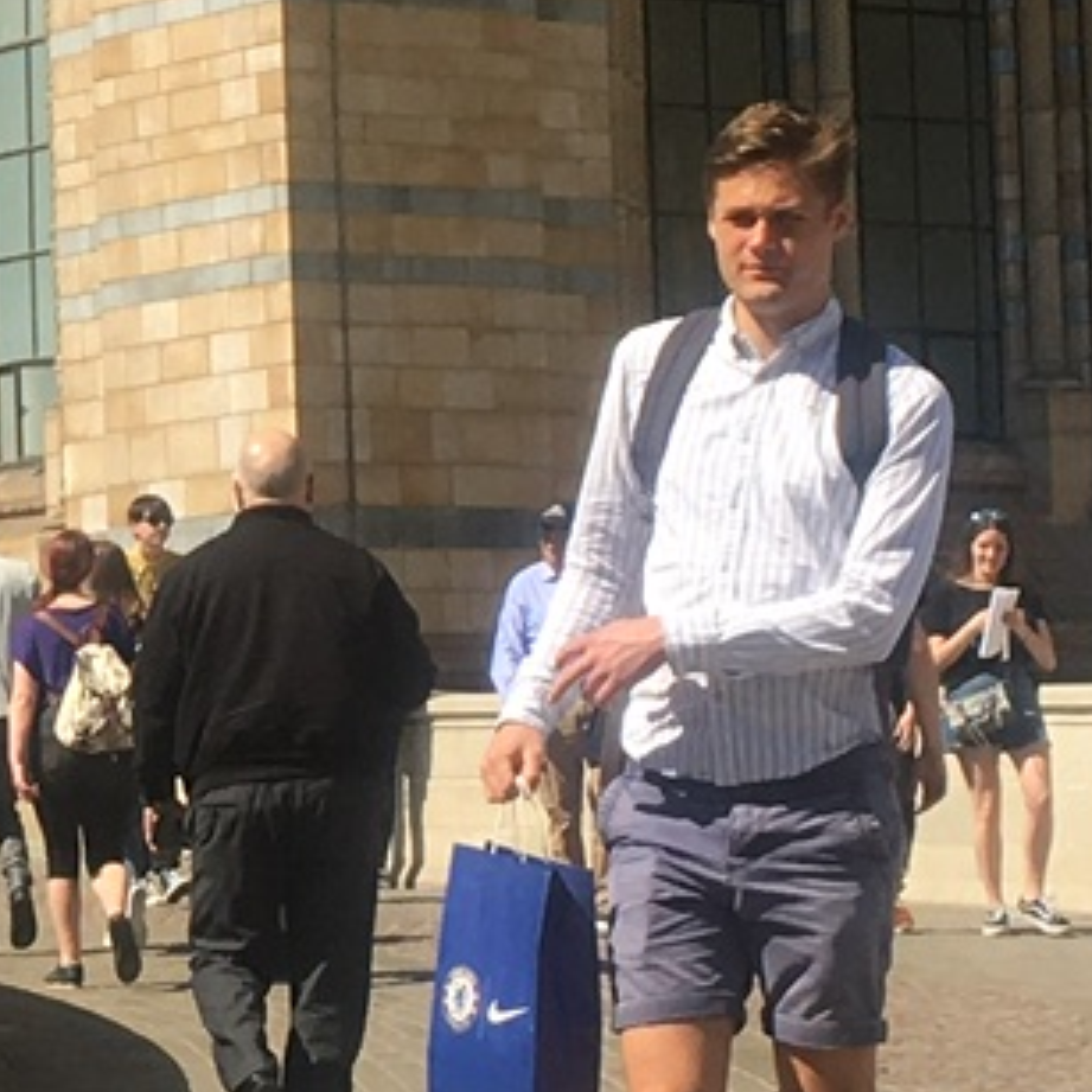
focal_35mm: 171
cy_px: 502
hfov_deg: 10.0
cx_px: -320
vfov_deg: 10.2
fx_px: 6103
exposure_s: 1/1570
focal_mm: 4.15
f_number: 2.2
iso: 25
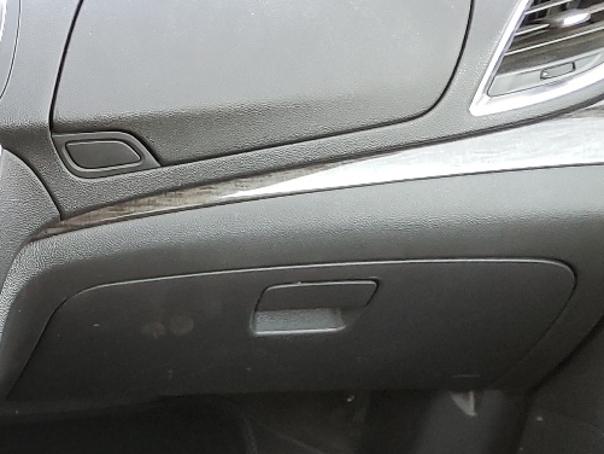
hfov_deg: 21.3
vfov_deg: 17.1
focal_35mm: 83
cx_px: -181
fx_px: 1449
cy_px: 514
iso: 60
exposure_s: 1/60.2
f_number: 1.5
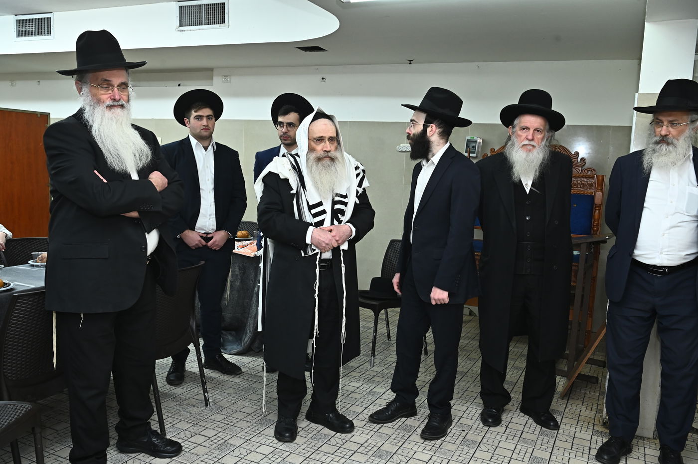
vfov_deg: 41.0
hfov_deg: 58.8
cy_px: 232
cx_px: 349
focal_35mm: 32
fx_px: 620
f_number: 7.1
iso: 1600
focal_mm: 32
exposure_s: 1/160
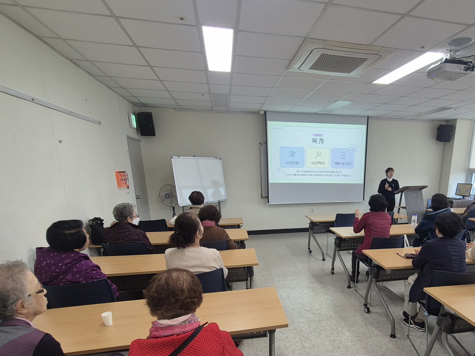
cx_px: 310
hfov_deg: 79.5
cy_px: 249
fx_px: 274
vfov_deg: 63.6
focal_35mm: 20
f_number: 2.2
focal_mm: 2.2
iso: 50
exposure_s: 1/60
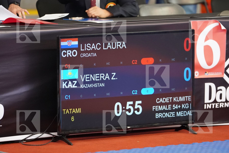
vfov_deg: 4.6
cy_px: 76
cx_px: 114
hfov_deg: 6.9
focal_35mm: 300
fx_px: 1908
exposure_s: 1/800
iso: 6400
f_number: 2.8
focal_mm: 200
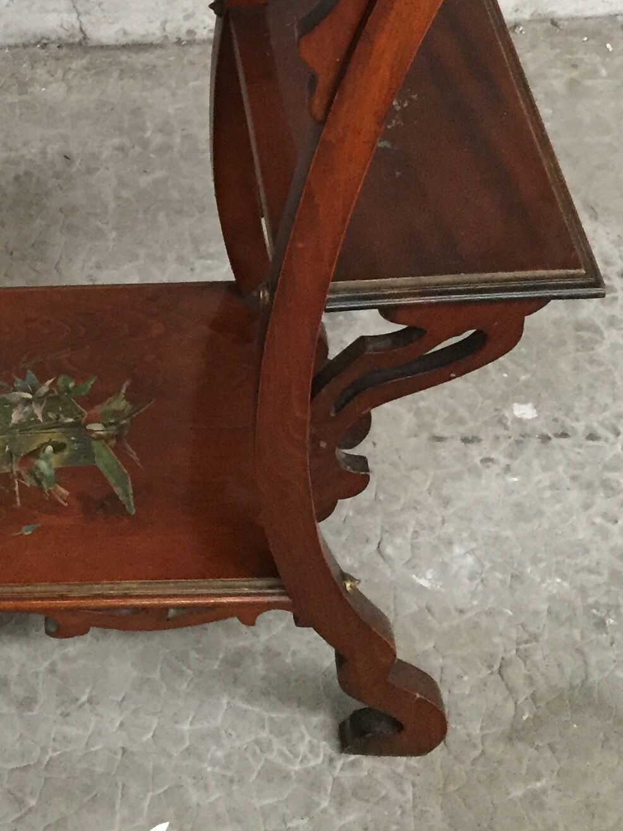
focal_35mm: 72
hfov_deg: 19.7
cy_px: 198
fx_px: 1728
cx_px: -35
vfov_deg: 26.7
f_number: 2.2
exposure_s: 1/17
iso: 250
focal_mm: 4.15
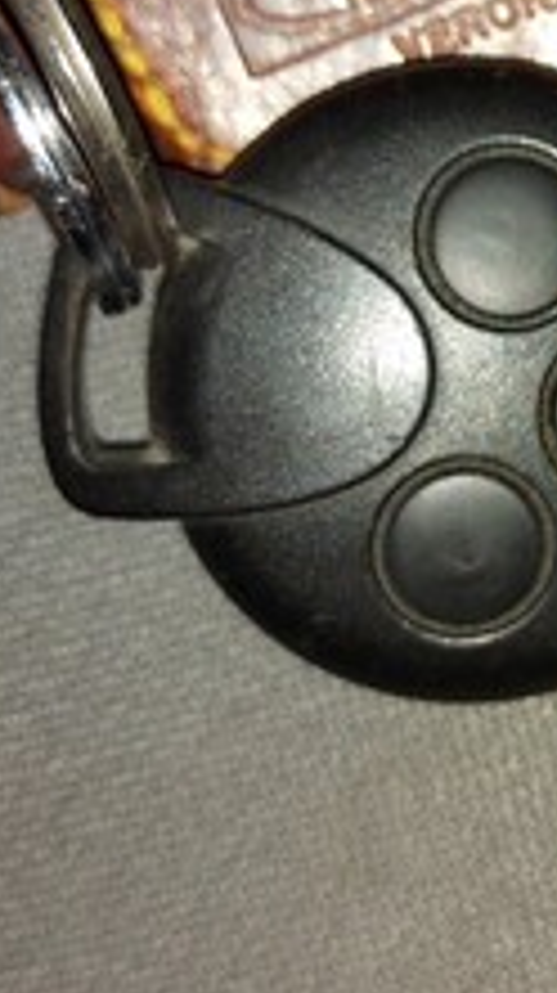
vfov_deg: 29.4
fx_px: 1868
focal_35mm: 71
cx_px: 606
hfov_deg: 16.5
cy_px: 292
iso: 50
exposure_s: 1/100
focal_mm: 5.23
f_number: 1.8
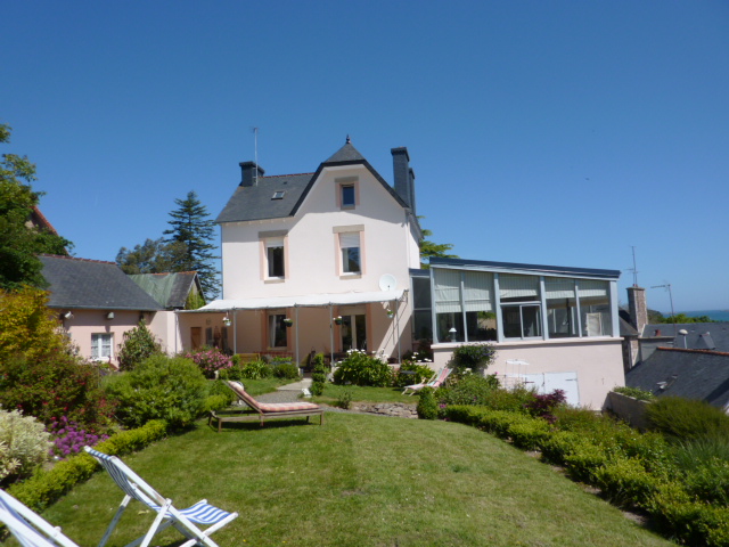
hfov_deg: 69.4
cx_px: 364
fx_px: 526
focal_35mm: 25
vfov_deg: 54.9
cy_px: 274
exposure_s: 1/1000
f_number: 3.5
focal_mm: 4.1
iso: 80
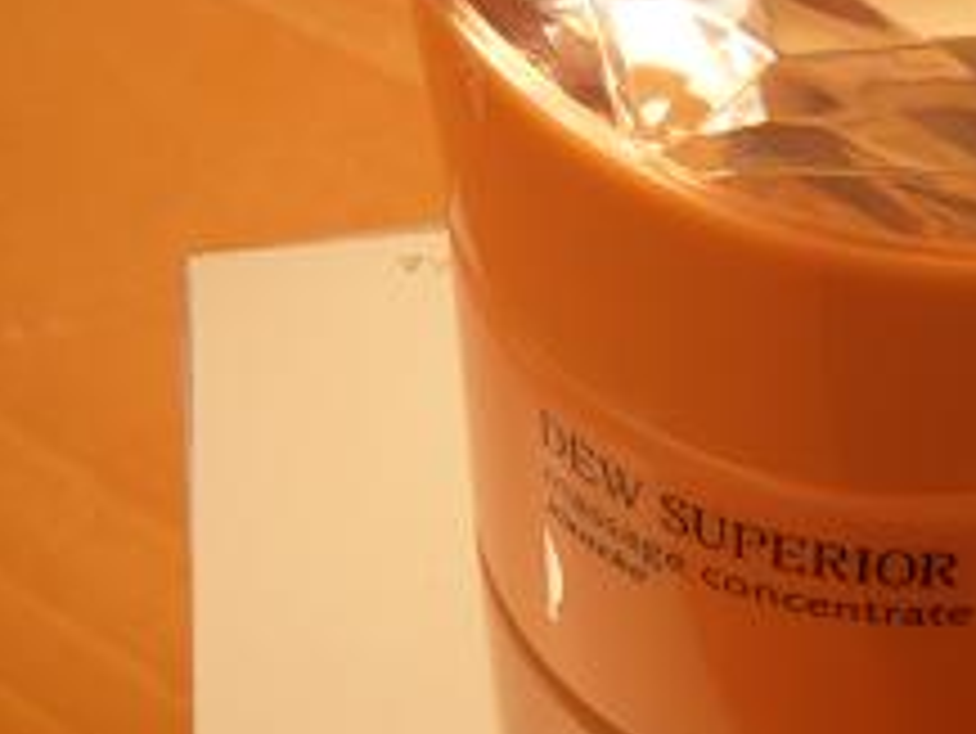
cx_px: 670
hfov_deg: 18.6
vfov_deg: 14.1
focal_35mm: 105
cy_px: 221
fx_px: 2962
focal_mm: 9.4
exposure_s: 1/13
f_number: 3.6
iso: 100
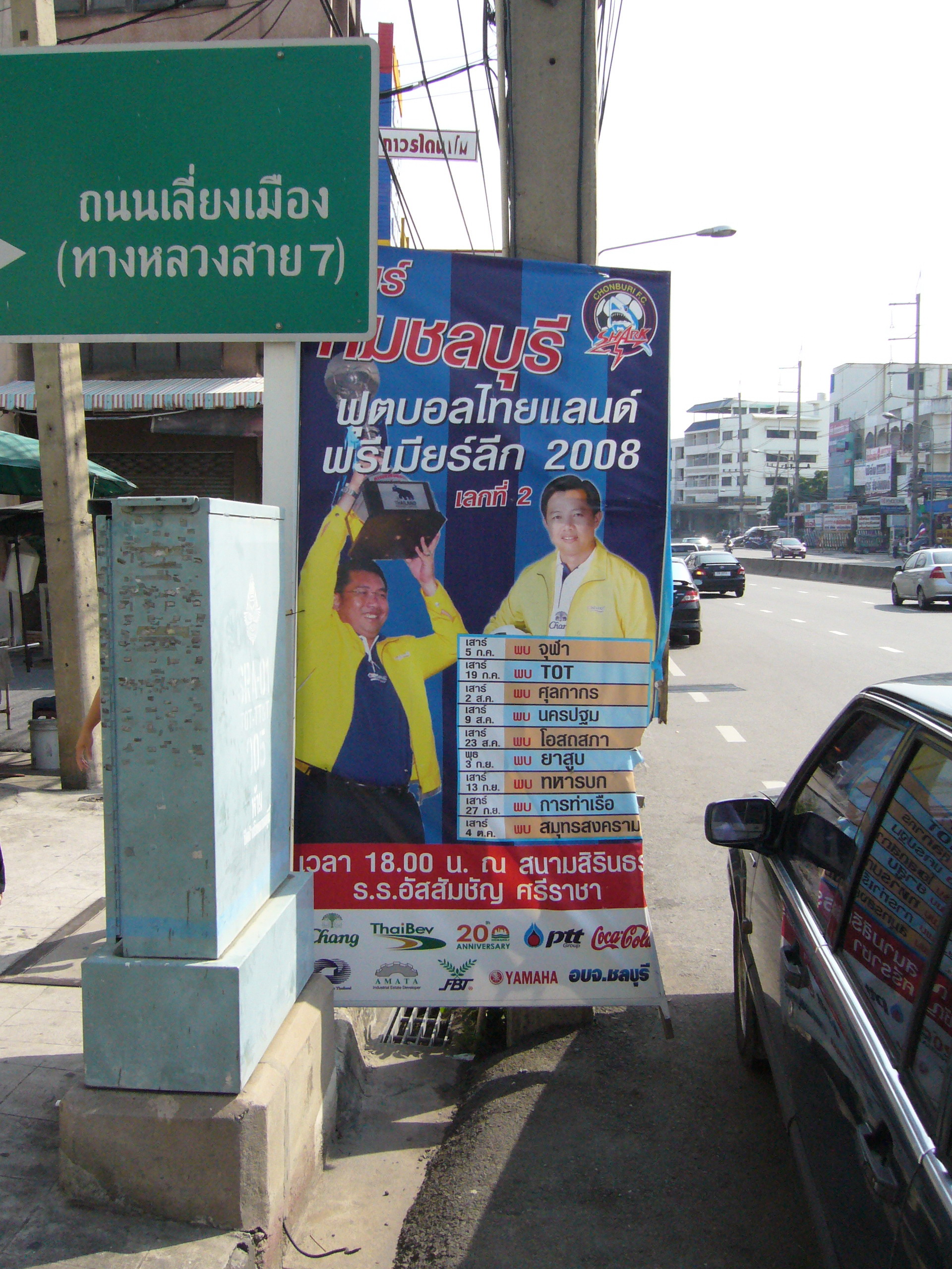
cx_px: 476
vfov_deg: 52.6
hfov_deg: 40.7
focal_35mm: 35
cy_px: 634
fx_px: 1283
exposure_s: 1/500
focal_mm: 5.8
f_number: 5.6
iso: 200
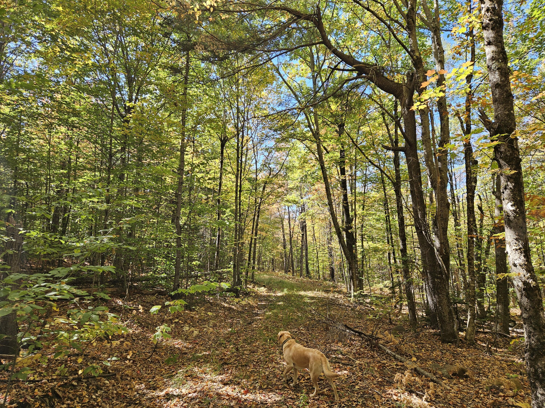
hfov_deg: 73.9
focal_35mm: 23
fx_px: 362
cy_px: 204
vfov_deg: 58.9
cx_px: 272
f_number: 1.8
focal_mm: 5.4
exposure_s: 1/186
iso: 25
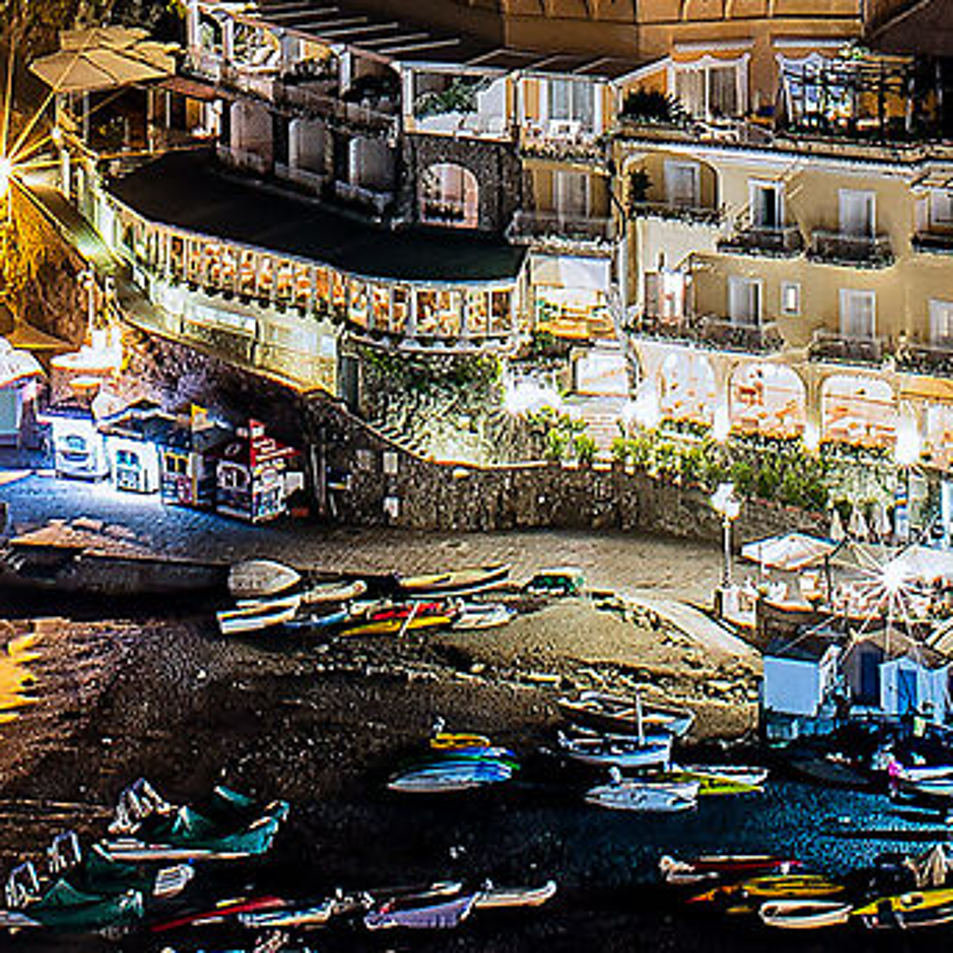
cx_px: 233
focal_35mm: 624
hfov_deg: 2.8
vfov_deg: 2.8
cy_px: -1175
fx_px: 19436
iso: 100
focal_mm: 105
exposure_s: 8
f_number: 5.6
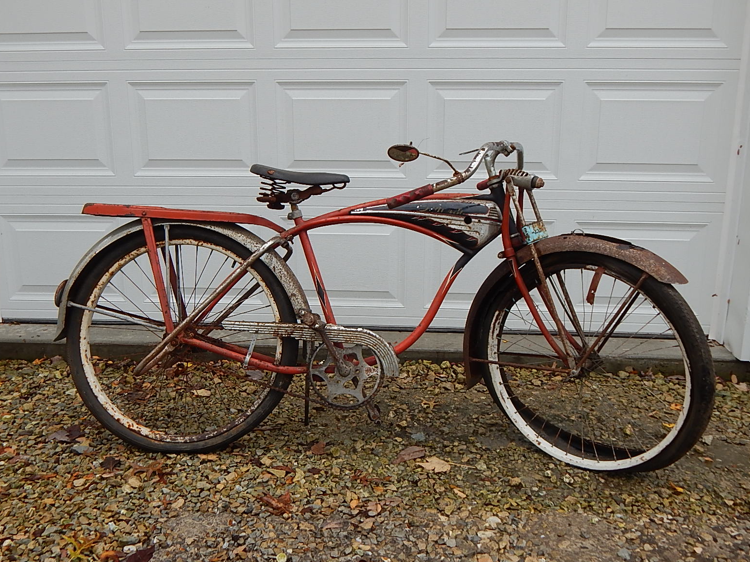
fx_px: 693
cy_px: 274
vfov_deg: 44.2
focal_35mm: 32
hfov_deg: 56.8
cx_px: 373
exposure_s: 1/400
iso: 125
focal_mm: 5.6
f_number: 3.2
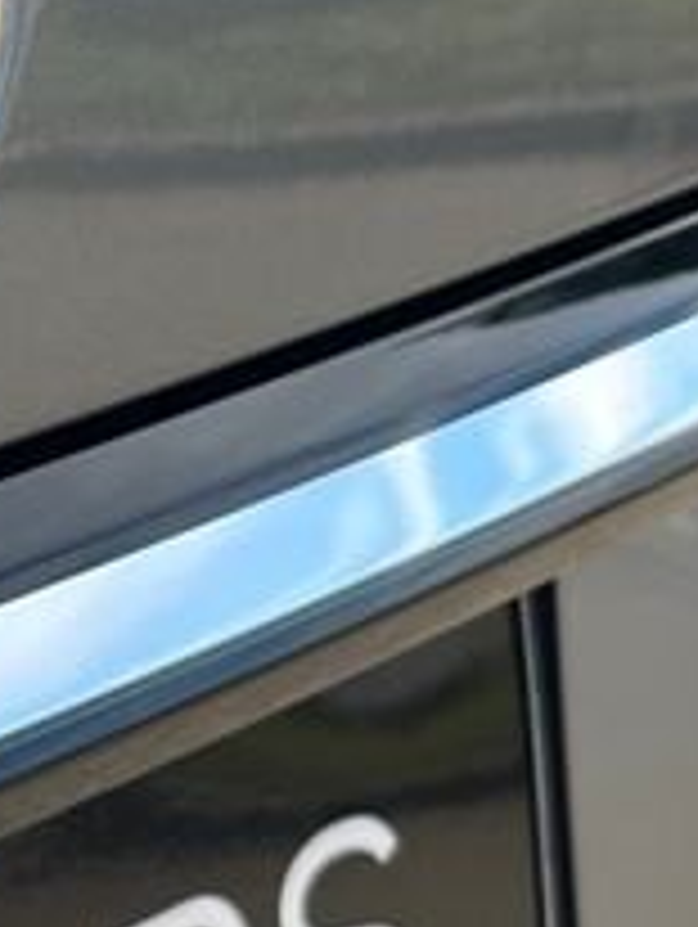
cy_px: 657
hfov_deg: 10.9
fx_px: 3461
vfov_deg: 15.2
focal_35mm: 129
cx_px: -500
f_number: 1.6
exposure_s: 1/840
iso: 50
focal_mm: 5.1
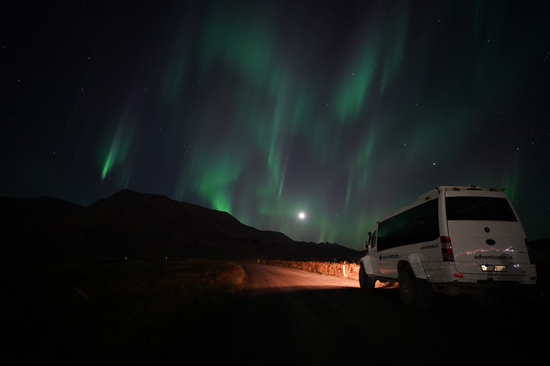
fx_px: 244
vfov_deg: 73.7
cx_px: 275
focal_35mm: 16
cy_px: 183
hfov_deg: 96.7
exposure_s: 1.3
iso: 2500
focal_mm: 16
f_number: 1.8
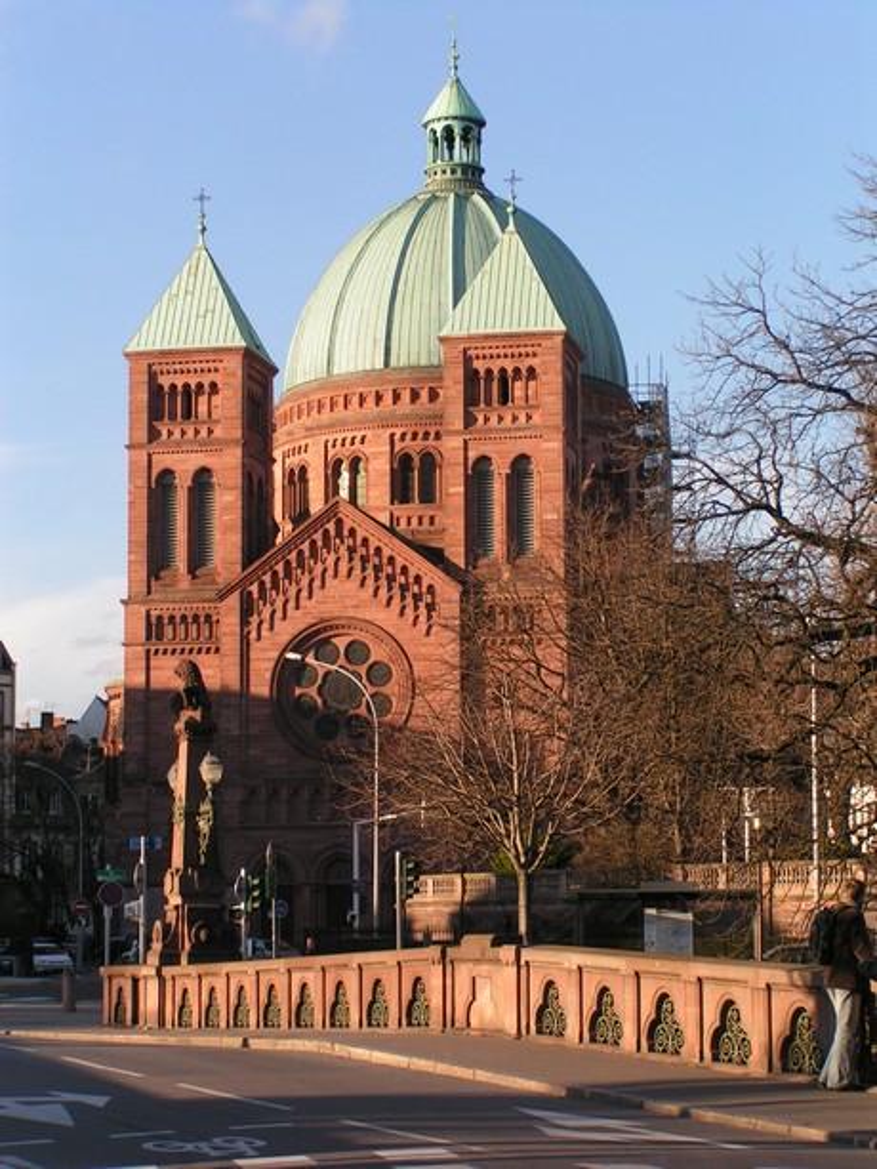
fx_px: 2769
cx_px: 438
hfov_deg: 18.0
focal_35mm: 82
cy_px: 584
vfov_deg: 23.8
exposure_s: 1/200
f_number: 5
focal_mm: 12.6
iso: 50
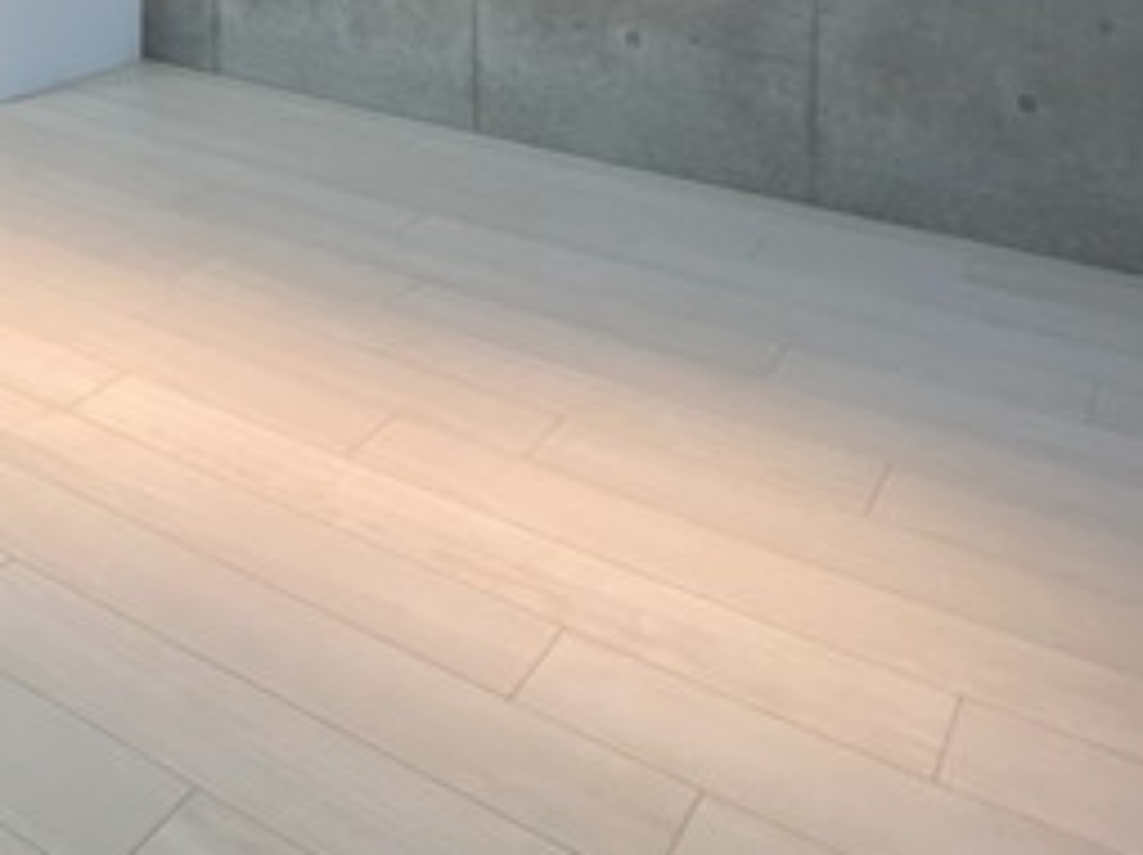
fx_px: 1353
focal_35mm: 41
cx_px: -108
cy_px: -328
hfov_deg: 38.2
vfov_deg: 27.5
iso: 80
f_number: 2.4
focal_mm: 1.54
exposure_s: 1/100
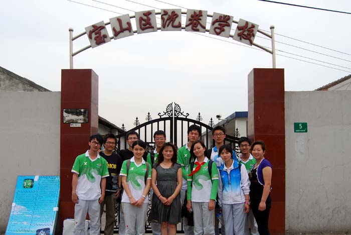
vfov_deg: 48.0
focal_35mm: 27
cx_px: 176
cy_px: 118
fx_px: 263
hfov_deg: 67.3
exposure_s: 1/125
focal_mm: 18
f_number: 5.6
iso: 100
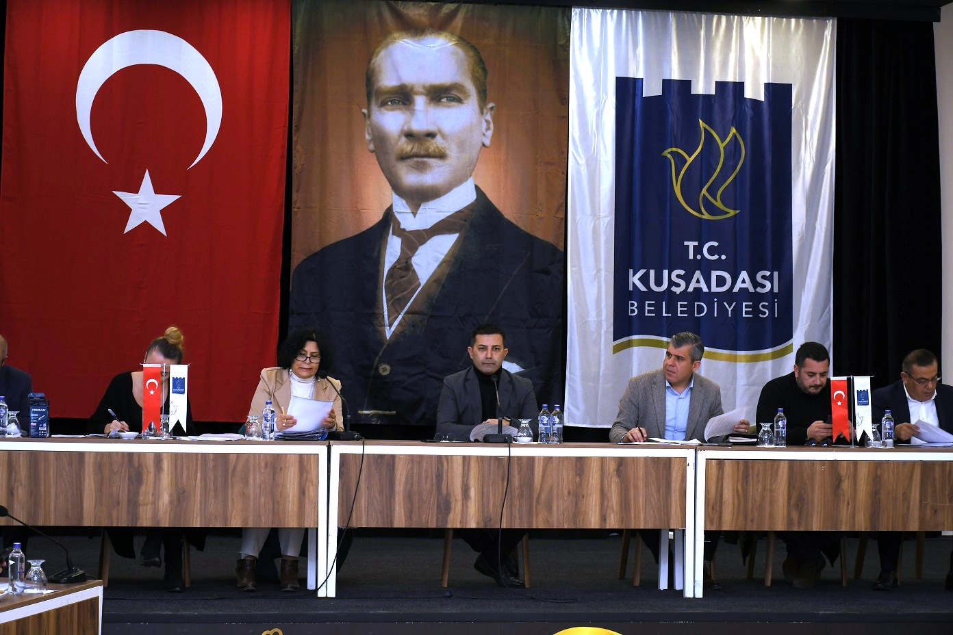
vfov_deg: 16.3
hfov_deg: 24.2
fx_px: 2223
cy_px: 318
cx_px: 476
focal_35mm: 84
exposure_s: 1/60
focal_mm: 56
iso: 500
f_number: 6.3
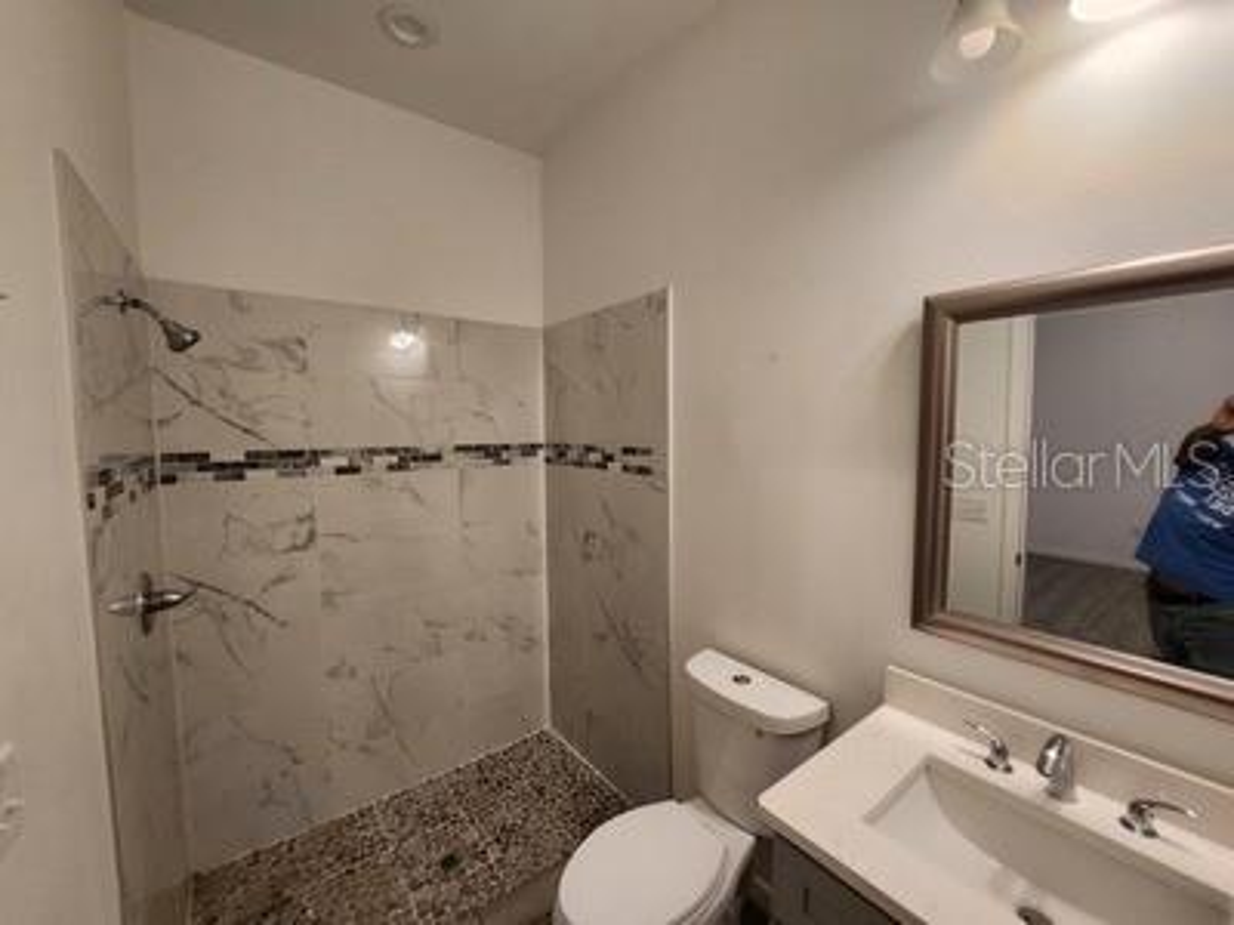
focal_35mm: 13
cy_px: 462
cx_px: 617
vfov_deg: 89.9
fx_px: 463
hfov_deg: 106.2
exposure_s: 1/60
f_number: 2.2
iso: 160
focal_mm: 1.7
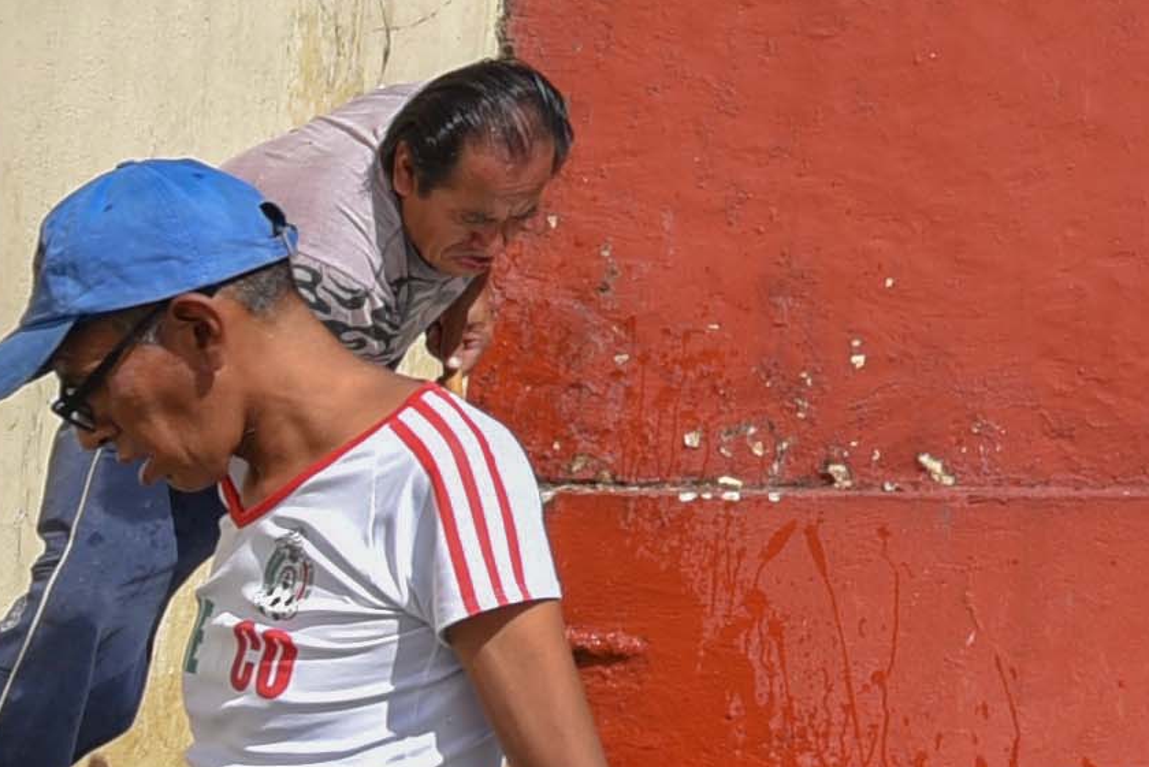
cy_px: -1155
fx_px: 7089
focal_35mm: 222
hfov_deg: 8.3
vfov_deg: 5.9
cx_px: 3045
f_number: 9
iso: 100
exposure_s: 1/320
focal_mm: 31
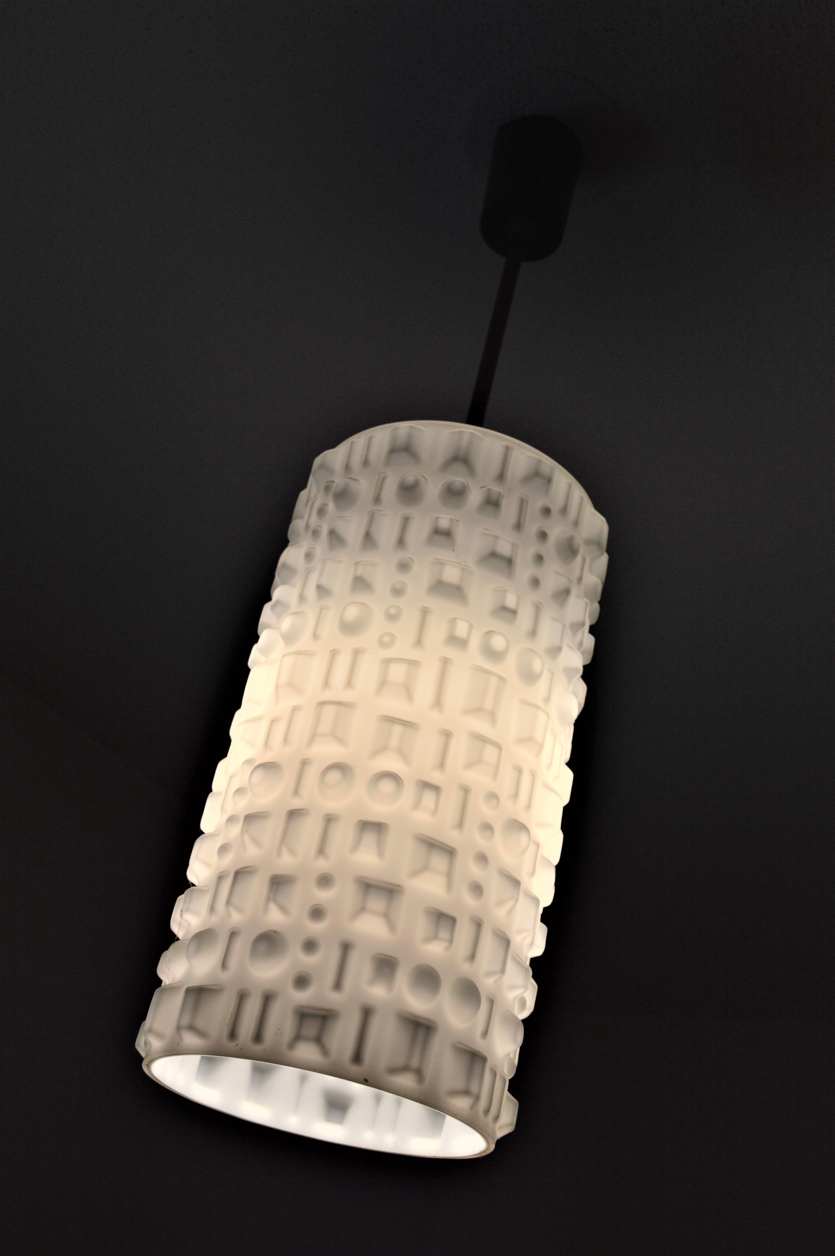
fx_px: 1359
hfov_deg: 34.1
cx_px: 418
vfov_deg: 49.6
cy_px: 628
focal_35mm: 39
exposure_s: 1/125
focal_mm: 26
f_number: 5.6
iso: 250
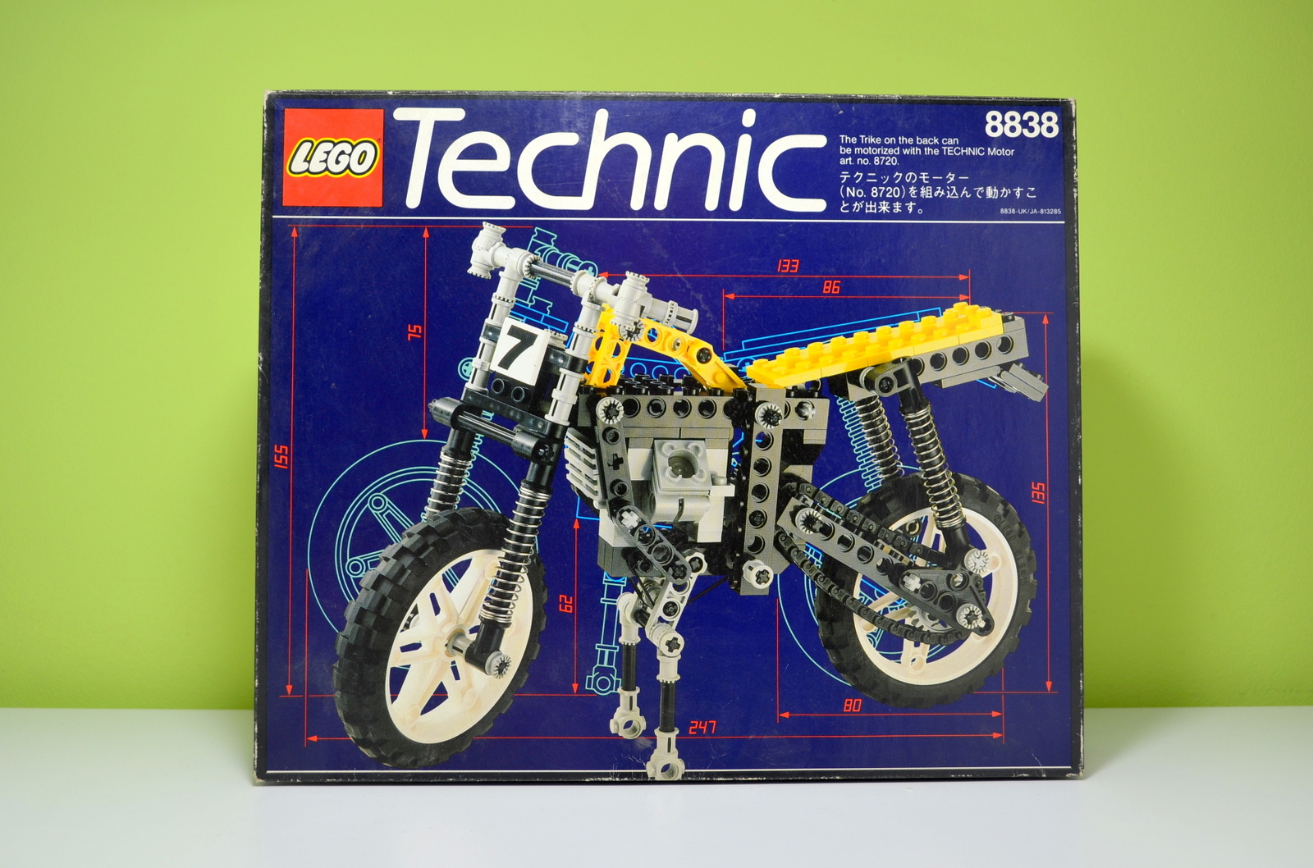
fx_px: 1310
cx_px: 656
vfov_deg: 36.7
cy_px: 434
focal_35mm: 36
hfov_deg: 53.2
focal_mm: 24
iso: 125
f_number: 5
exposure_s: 1/15
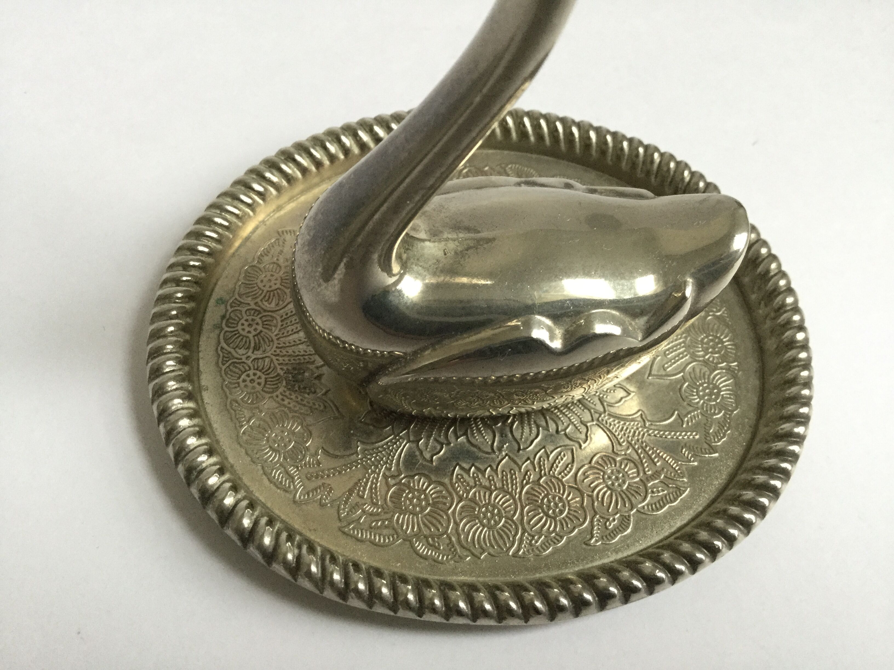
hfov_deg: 58.4
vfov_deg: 45.4
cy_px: 335
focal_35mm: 31
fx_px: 801
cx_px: 447
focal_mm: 3.3
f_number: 2.4
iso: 160
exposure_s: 1/33
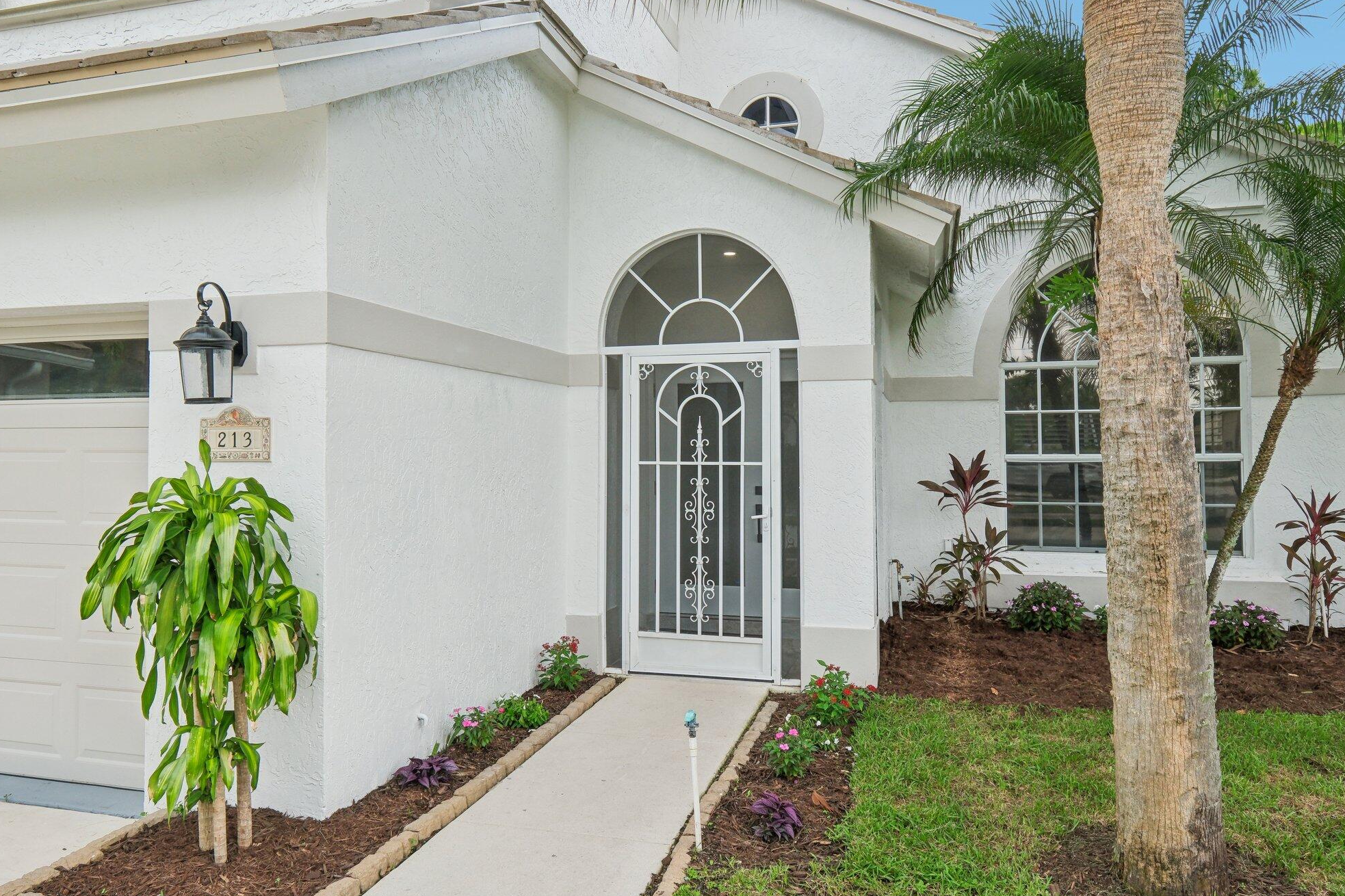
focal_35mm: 25
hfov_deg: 71.5
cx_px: 650
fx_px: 934
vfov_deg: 51.3
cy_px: 451
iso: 400
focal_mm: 15.9
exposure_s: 1/300
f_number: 8
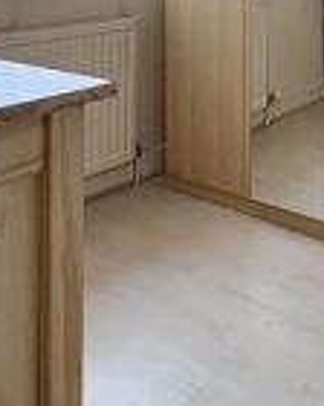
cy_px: -74
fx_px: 683
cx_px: 340
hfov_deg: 25.1
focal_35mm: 57
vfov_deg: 28.9
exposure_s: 1/100
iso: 250
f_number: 2.2
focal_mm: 2.22
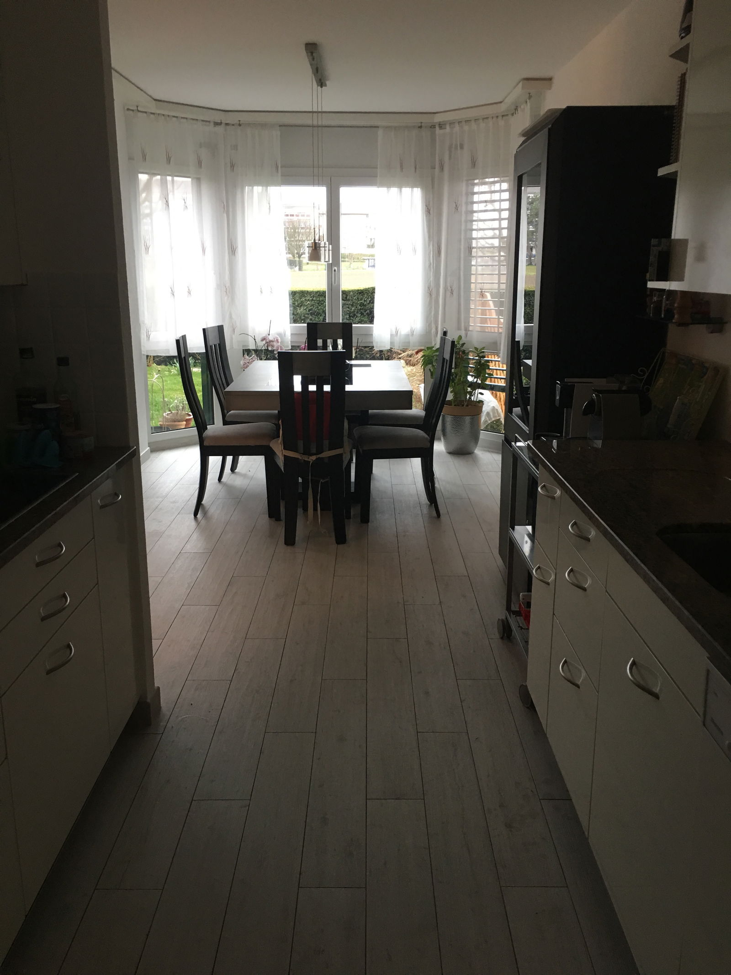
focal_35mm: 29
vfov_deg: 61.7
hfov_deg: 48.2
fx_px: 816
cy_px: 488
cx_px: 366
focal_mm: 4.15
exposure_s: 1/17
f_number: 2.2
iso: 64
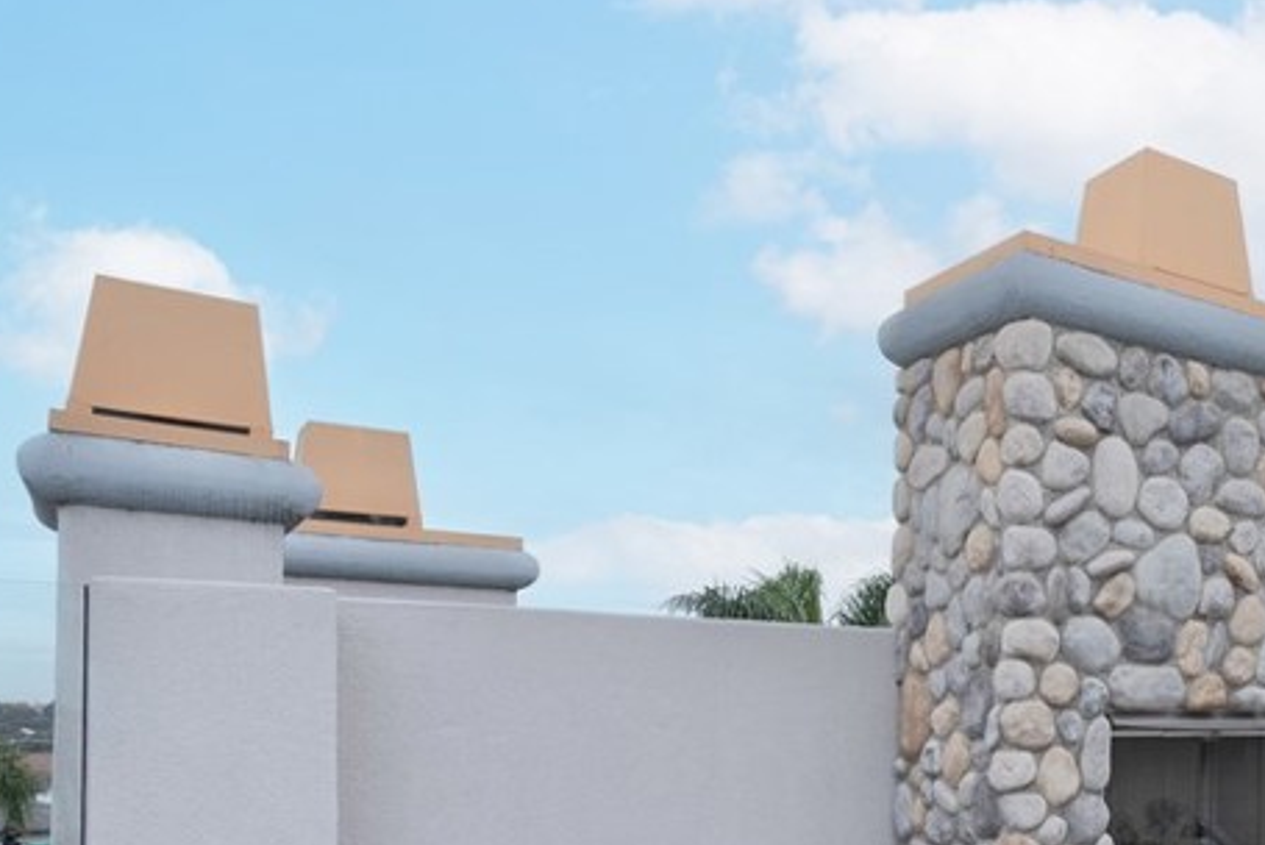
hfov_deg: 43.3
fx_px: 1266
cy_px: 705
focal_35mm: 36
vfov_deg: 35.4
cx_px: 1337
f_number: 8
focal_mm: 16
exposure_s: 1/90
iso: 100
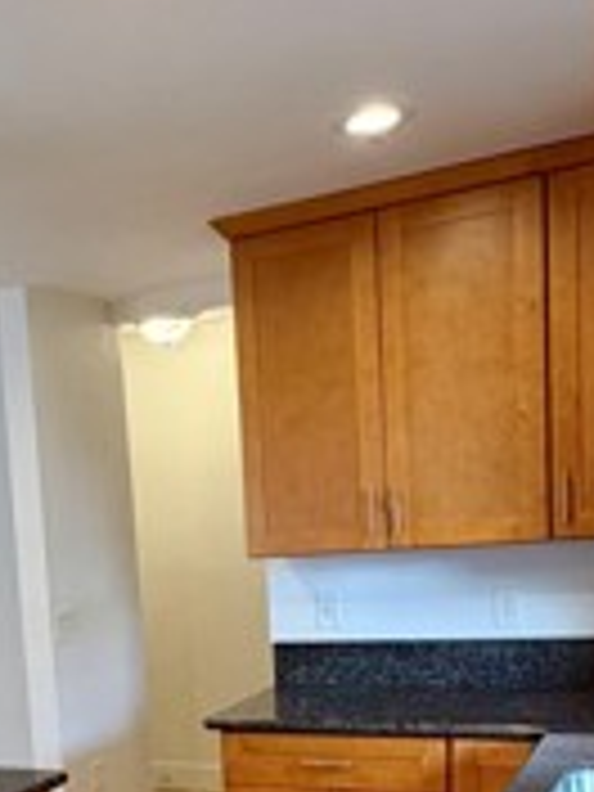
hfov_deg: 27.2
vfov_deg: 35.6
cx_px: 27
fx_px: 1167
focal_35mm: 51
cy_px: 693
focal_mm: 2.22
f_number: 2.2
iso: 200
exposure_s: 1/120
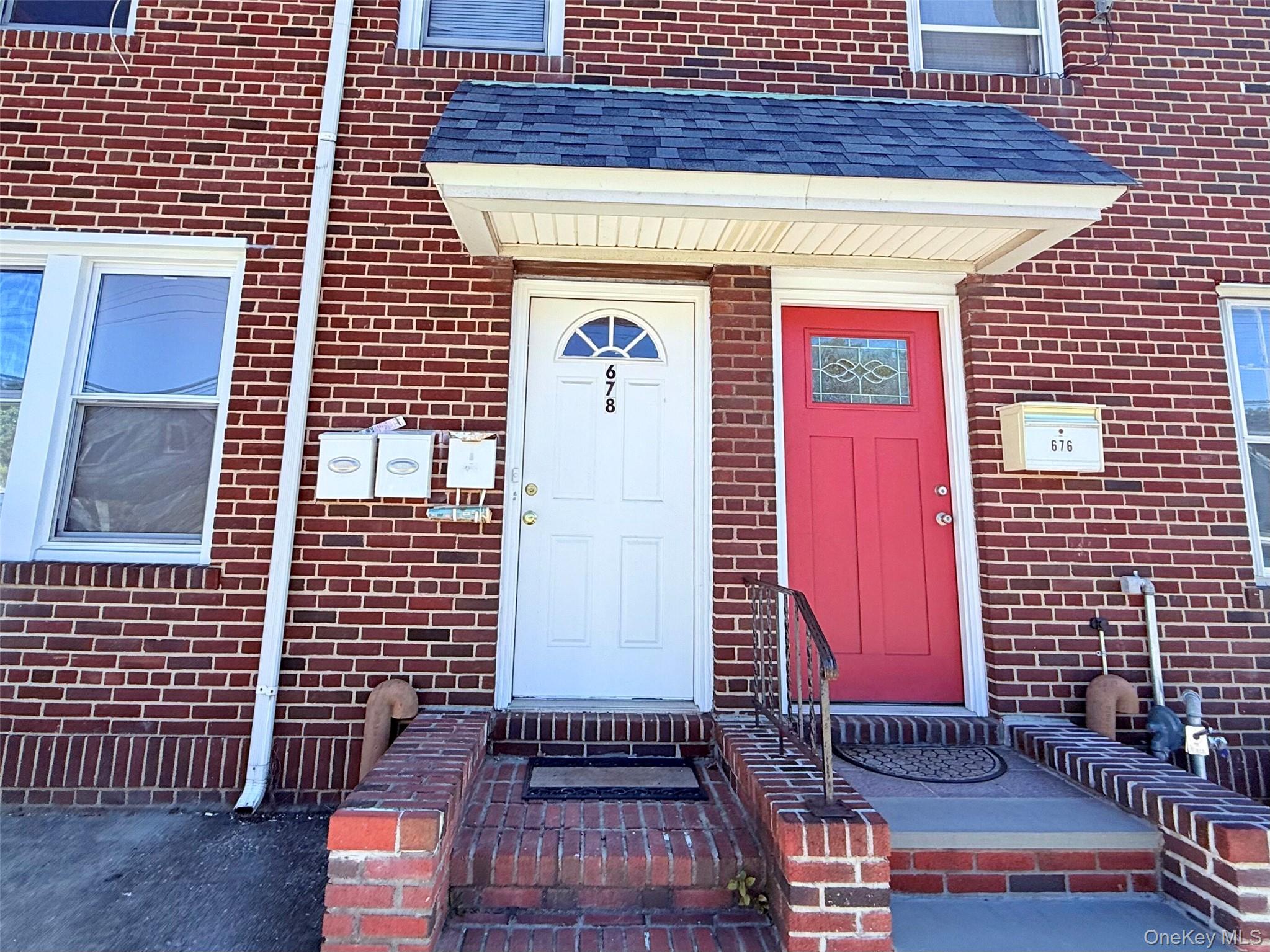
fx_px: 514
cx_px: 635
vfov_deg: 85.7
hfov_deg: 102.1
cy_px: 476
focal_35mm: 14
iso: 50
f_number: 2.2
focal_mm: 2.22
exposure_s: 1/644
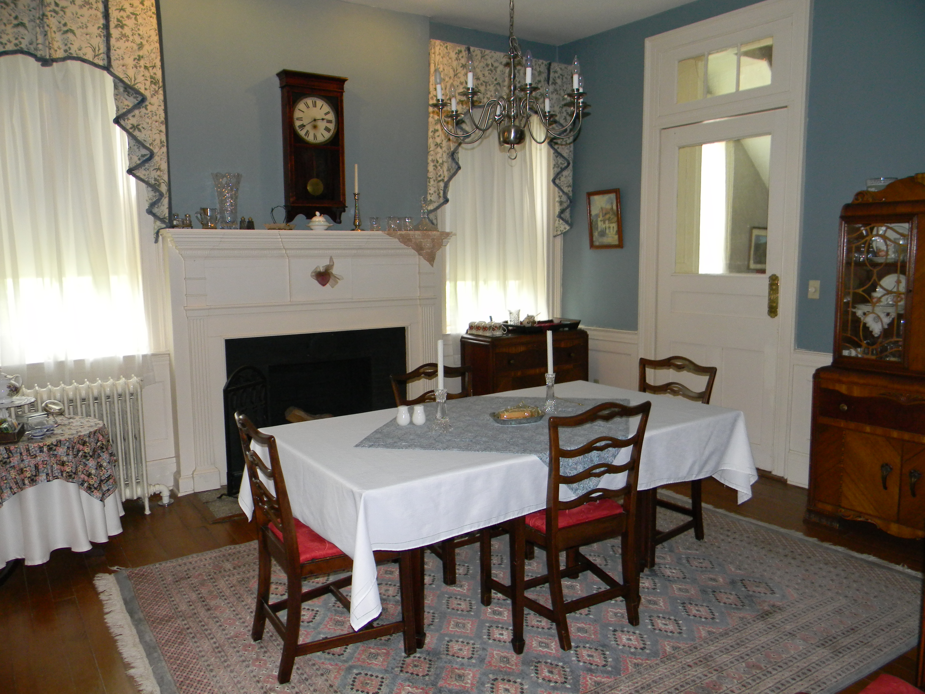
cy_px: 347
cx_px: 462
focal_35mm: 28
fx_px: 748
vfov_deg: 49.7
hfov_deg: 63.4
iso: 200
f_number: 3.5
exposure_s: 1/26
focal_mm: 5
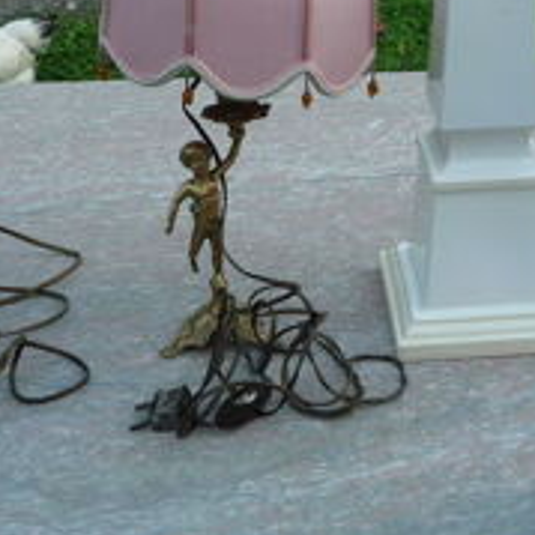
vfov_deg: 24.3
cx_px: 374
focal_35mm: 71
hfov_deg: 24.2
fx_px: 1241
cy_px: 203
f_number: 3.3
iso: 100
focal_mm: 5.2
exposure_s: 1/80
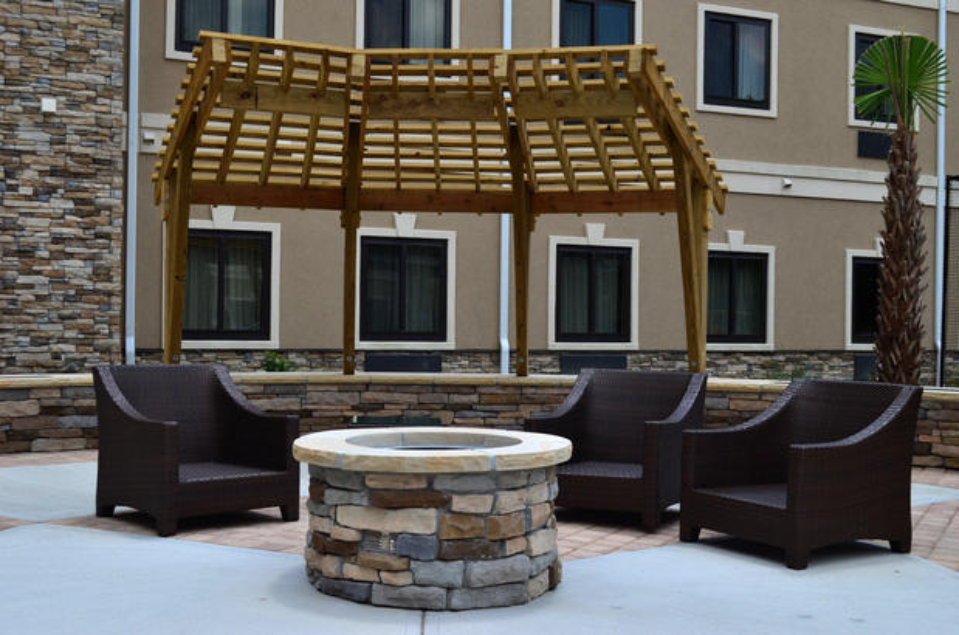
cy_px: 318
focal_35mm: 42
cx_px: 480
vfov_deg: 31.8
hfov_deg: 46.5
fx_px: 1117
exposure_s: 1/500
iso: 100
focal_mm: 28
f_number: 7.1
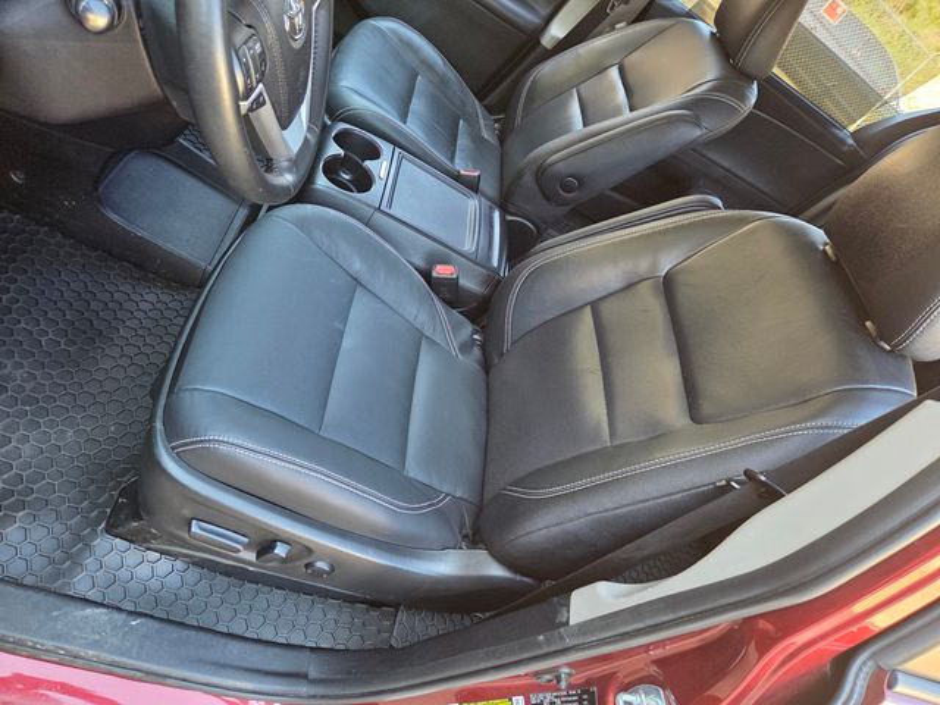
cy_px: 352
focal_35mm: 23
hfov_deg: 73.9
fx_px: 625
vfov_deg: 58.9
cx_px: 470
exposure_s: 1/120
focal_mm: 5.4
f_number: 1.8
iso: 160
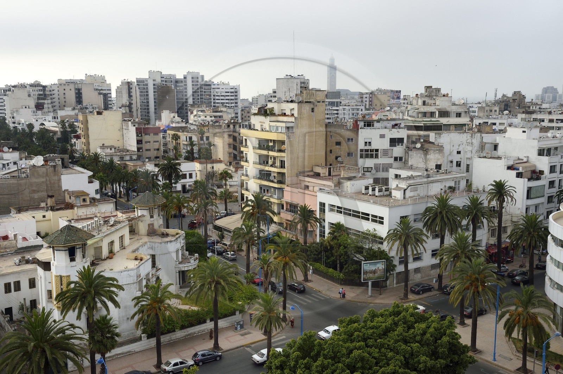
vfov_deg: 37.8
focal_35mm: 35
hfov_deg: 54.5
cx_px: 282
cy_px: 187
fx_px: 547
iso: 200
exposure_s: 1/200
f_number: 10
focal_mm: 35
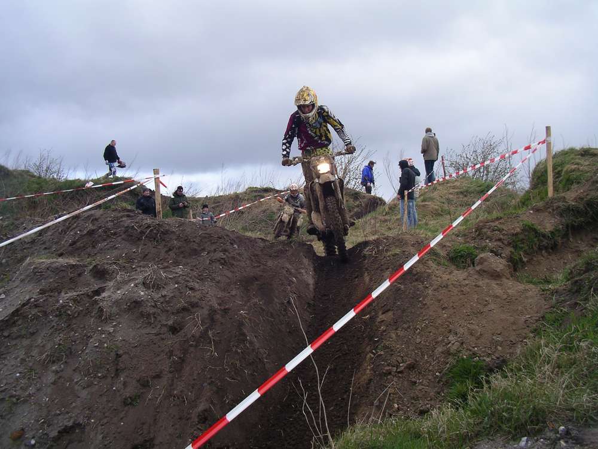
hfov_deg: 50.1
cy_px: 224
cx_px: 299
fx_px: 639
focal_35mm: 37
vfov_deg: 38.7
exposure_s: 1/400
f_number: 2.8
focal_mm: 5.7
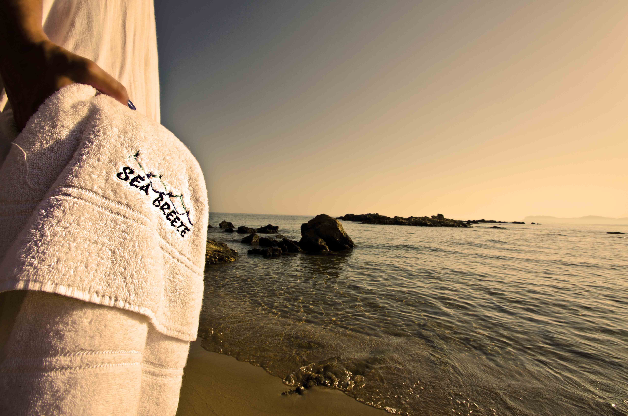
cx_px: 314
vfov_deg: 77.1
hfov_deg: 100.5
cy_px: 208
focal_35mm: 15
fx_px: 261
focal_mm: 10
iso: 200
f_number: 11
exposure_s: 1/500
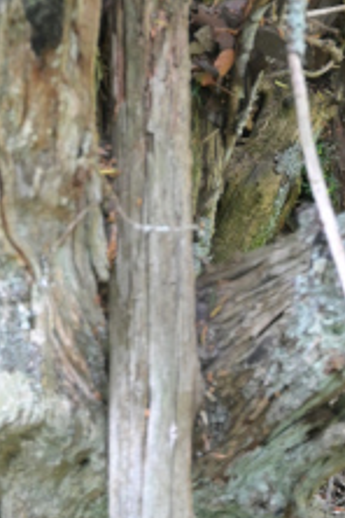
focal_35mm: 162
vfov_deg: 11.9
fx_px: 2329
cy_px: -364
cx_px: -21
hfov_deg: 8.4
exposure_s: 1/200
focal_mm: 45
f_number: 4
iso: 3200
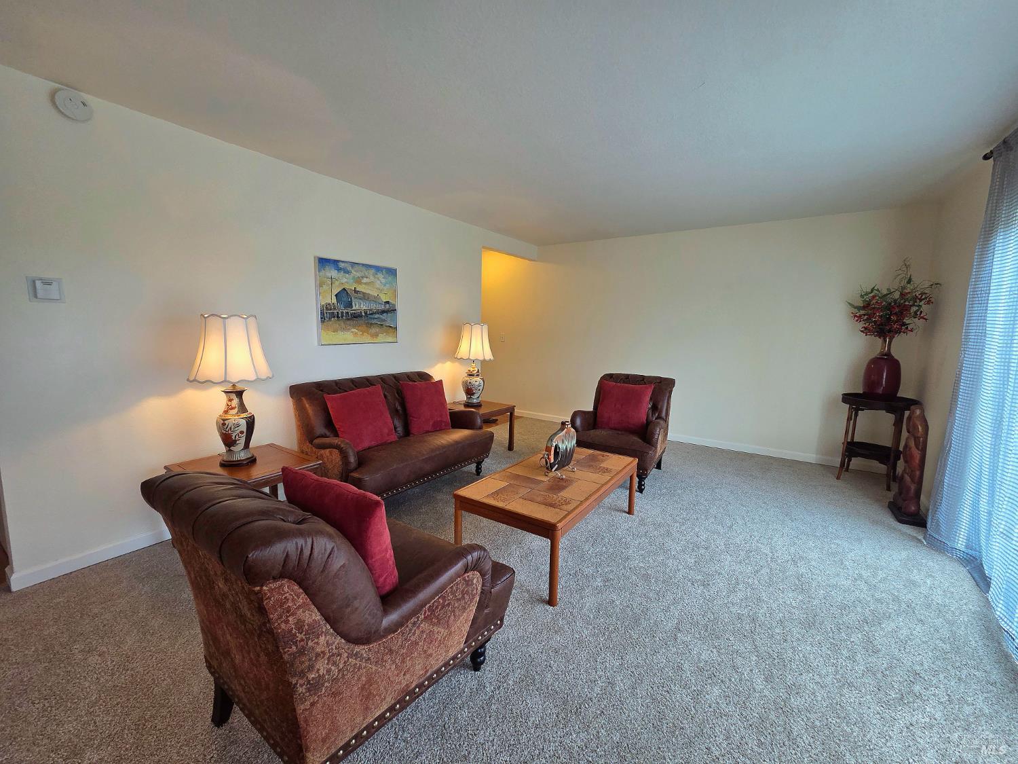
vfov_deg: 89.9
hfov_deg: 106.2
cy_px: 382
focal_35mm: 13
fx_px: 382
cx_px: 509
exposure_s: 1/120
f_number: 2.2
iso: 250
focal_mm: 2.2
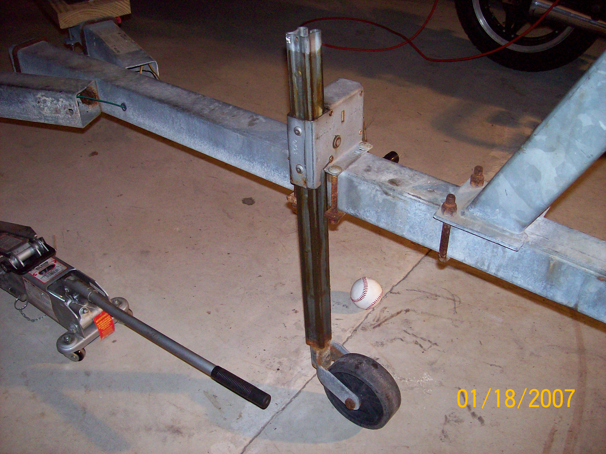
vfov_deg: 39.6
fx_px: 630
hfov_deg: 51.4
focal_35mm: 36
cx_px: 303
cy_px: 227
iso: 140
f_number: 2.7
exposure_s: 1/64
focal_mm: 6
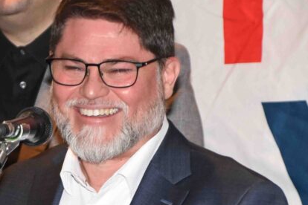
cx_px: -33
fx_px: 2849
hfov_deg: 6.2
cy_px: 198
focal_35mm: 333
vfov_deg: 4.1
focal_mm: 92
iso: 800
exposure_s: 1/60
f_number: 7.1
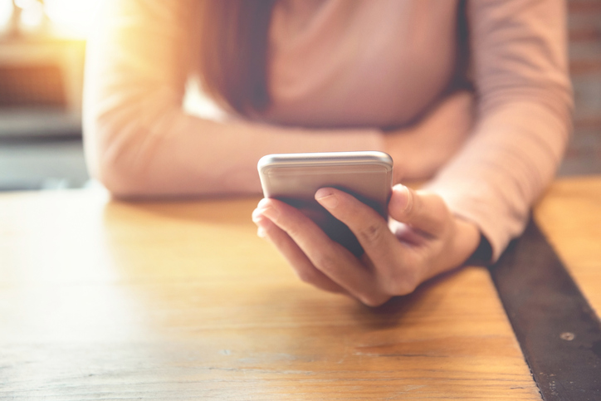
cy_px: 200
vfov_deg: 22.6
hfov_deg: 33.4
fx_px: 1002
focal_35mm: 60
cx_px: 300
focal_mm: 60
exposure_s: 1/100
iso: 1000
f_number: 3.5
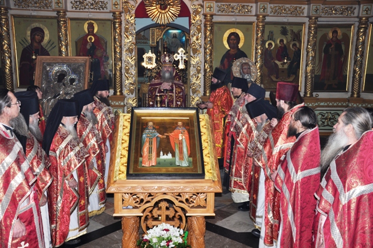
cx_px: 186
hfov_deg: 53.2
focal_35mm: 36
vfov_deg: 36.8
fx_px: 373
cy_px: 124
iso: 200
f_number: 3.8
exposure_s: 1/60
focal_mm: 24
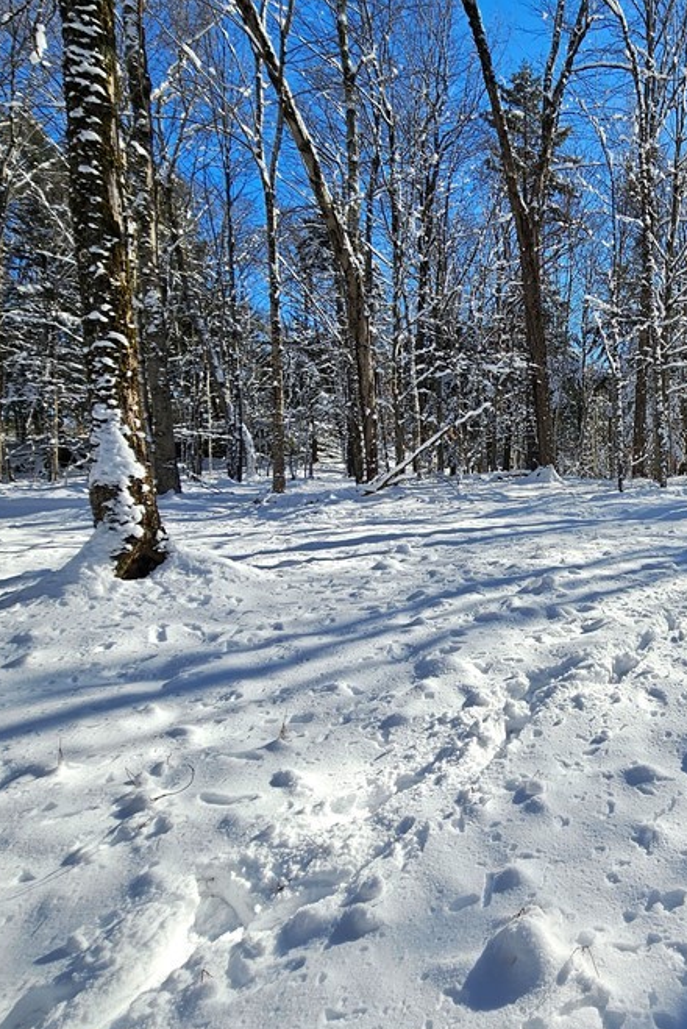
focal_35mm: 21
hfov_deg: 52.9
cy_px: 497
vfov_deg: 81.2
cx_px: 607
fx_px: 600
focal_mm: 2.2
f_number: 2.2
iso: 50
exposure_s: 1/1484
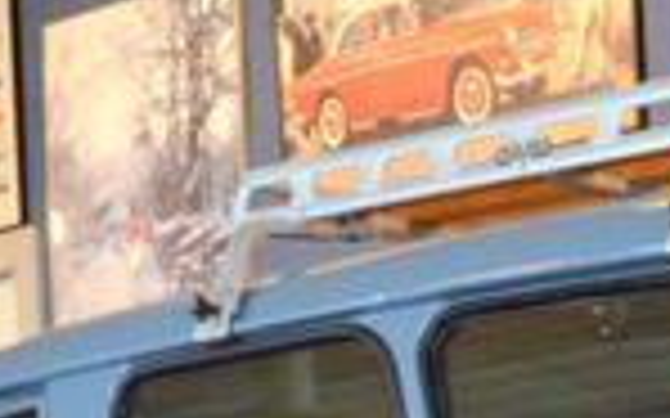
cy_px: 944
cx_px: 666
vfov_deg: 9.1
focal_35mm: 131
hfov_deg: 15.7
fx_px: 2391
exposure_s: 1/60
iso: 2000
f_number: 3.8
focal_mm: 20
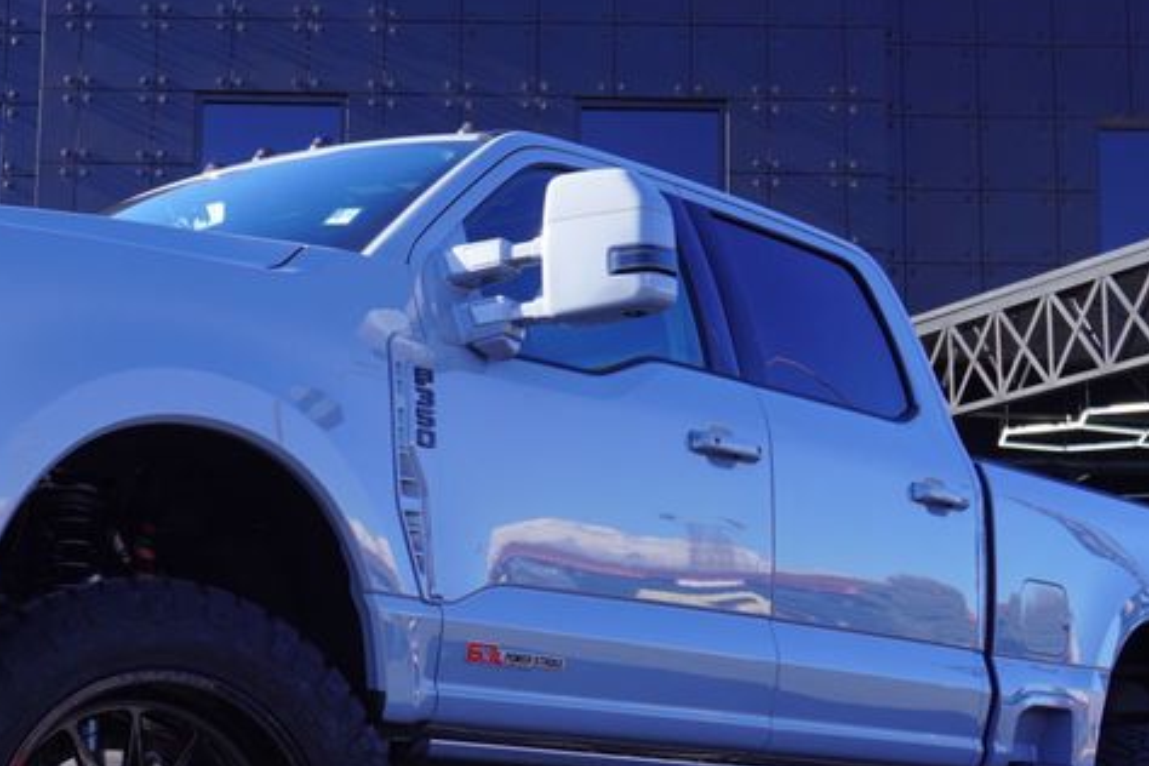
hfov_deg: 24.8
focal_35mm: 81
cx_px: 310
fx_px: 2588
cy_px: 415
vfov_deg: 16.8
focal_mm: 25
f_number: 7.1
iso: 100
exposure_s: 1/100
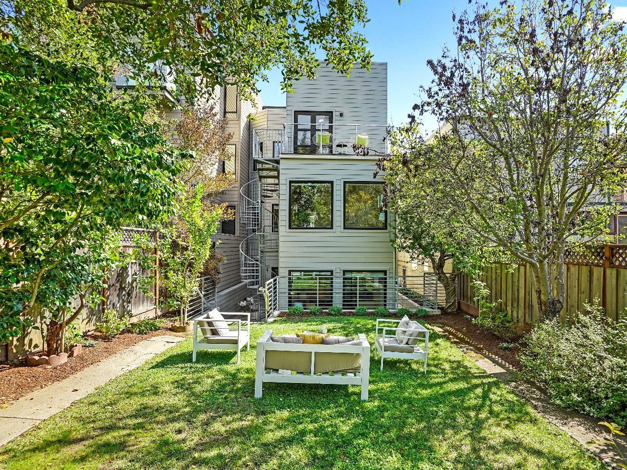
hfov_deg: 87.6
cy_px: 240
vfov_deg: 71.6
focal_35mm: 18
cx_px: 338
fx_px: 326
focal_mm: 16
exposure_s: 1/400
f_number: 5.6
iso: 1250
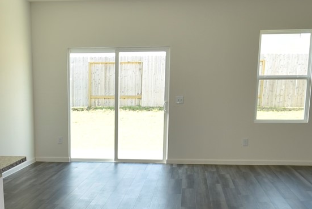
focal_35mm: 63
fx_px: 546
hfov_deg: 31.4
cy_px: 228
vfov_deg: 20.6
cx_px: 85
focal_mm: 16
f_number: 4
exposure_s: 1/60
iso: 100
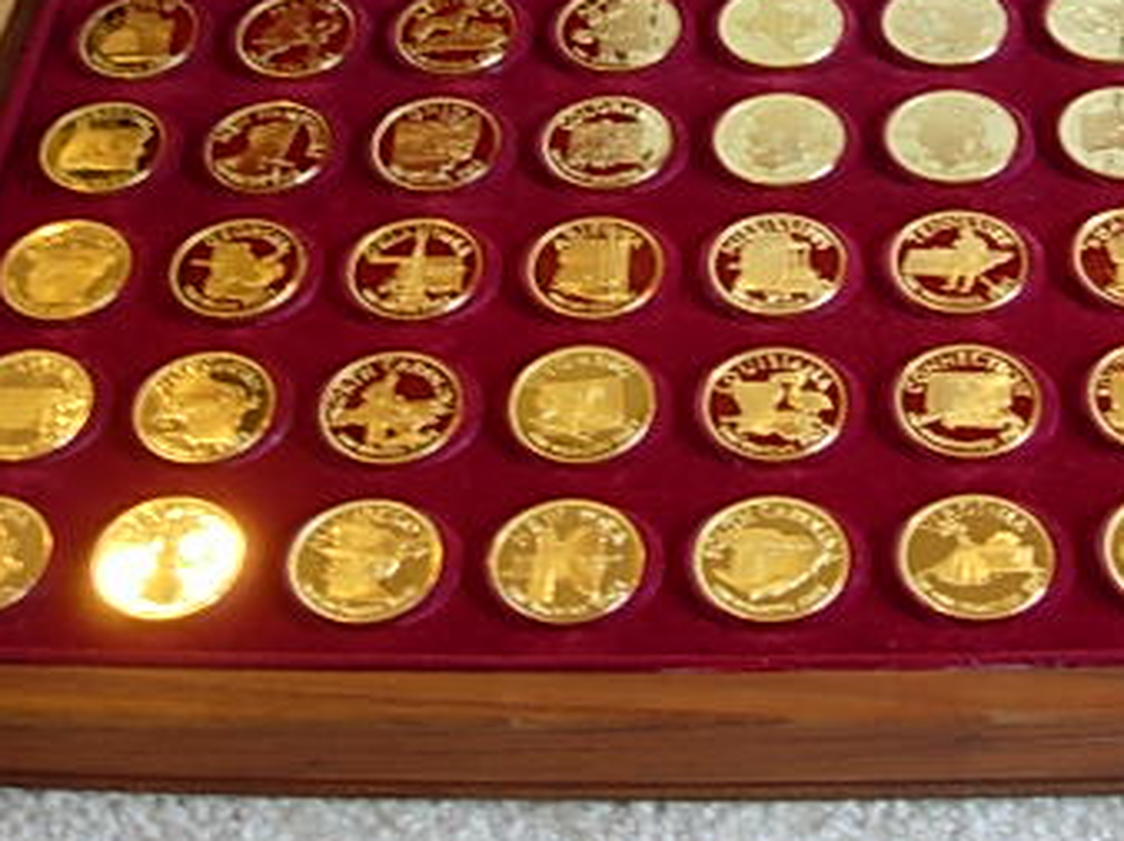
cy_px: 63
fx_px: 2336
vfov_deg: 20.0
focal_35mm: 72
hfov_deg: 26.8
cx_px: 821
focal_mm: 7.8
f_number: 2.8
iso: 64
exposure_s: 1/8
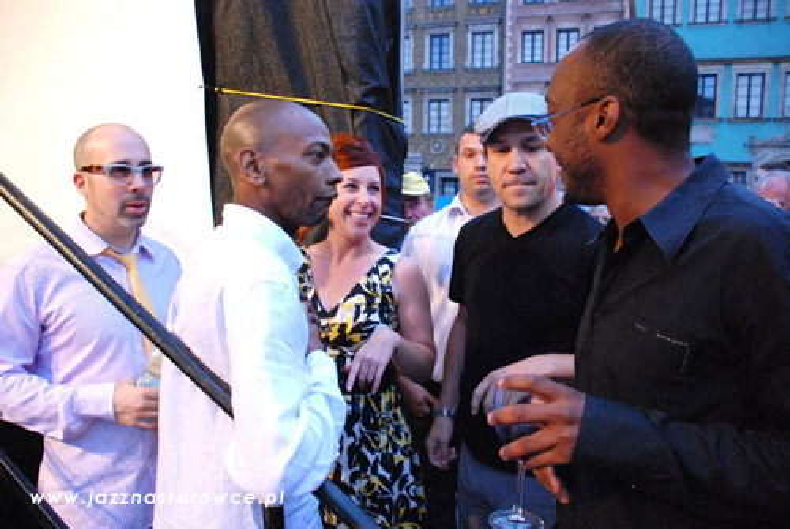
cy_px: 264
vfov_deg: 43.7
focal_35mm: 30
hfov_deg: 61.9
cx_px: 395
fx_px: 659
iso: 1600
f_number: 3.8
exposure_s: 1/20
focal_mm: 20
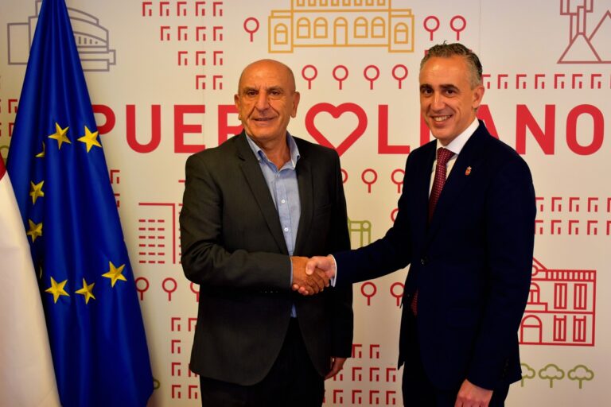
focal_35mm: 60
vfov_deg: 22.6
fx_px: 1018
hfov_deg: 33.4
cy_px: 204
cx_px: 306
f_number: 4.8
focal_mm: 40
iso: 900
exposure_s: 1/60
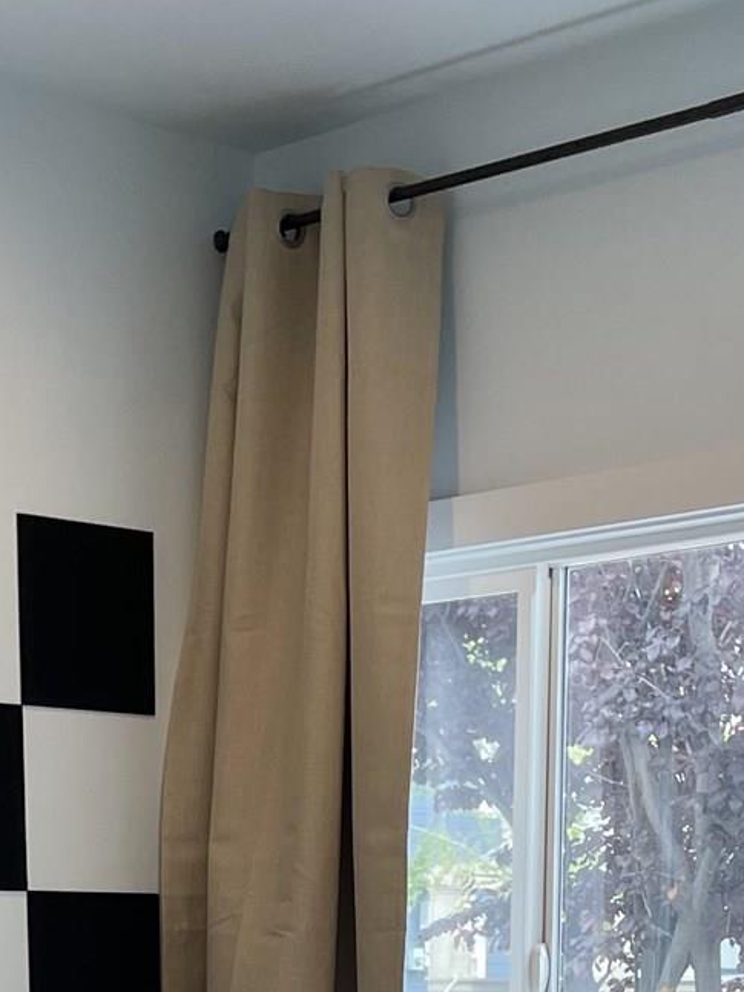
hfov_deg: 16.6
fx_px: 2551
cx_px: 267
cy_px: 1581
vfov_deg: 18.8
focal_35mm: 89
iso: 64
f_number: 1.6
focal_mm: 5.1
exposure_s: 1/120
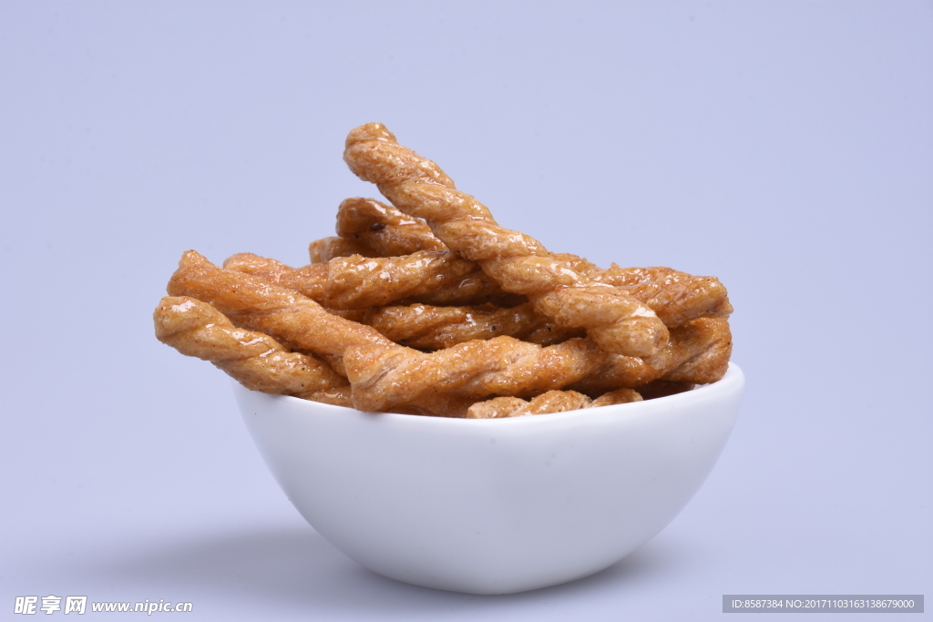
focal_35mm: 210
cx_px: 466
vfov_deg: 6.5
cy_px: 311
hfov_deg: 9.8
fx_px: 5443
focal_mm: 140
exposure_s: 1/125
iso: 100
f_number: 18
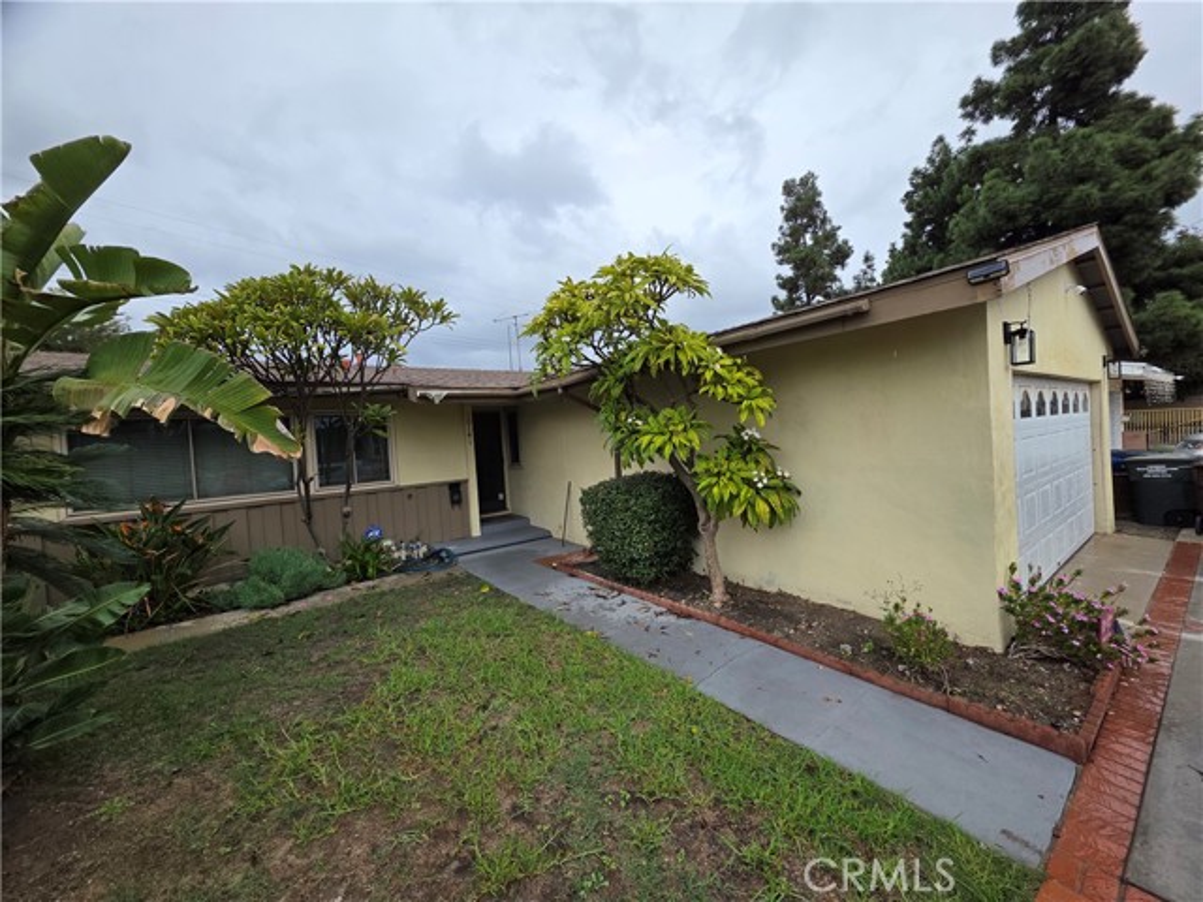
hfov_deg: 106.2
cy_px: 451
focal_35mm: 13
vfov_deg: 89.9
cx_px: 602
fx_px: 452
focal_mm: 2.2
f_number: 1.9
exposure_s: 1/626
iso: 40
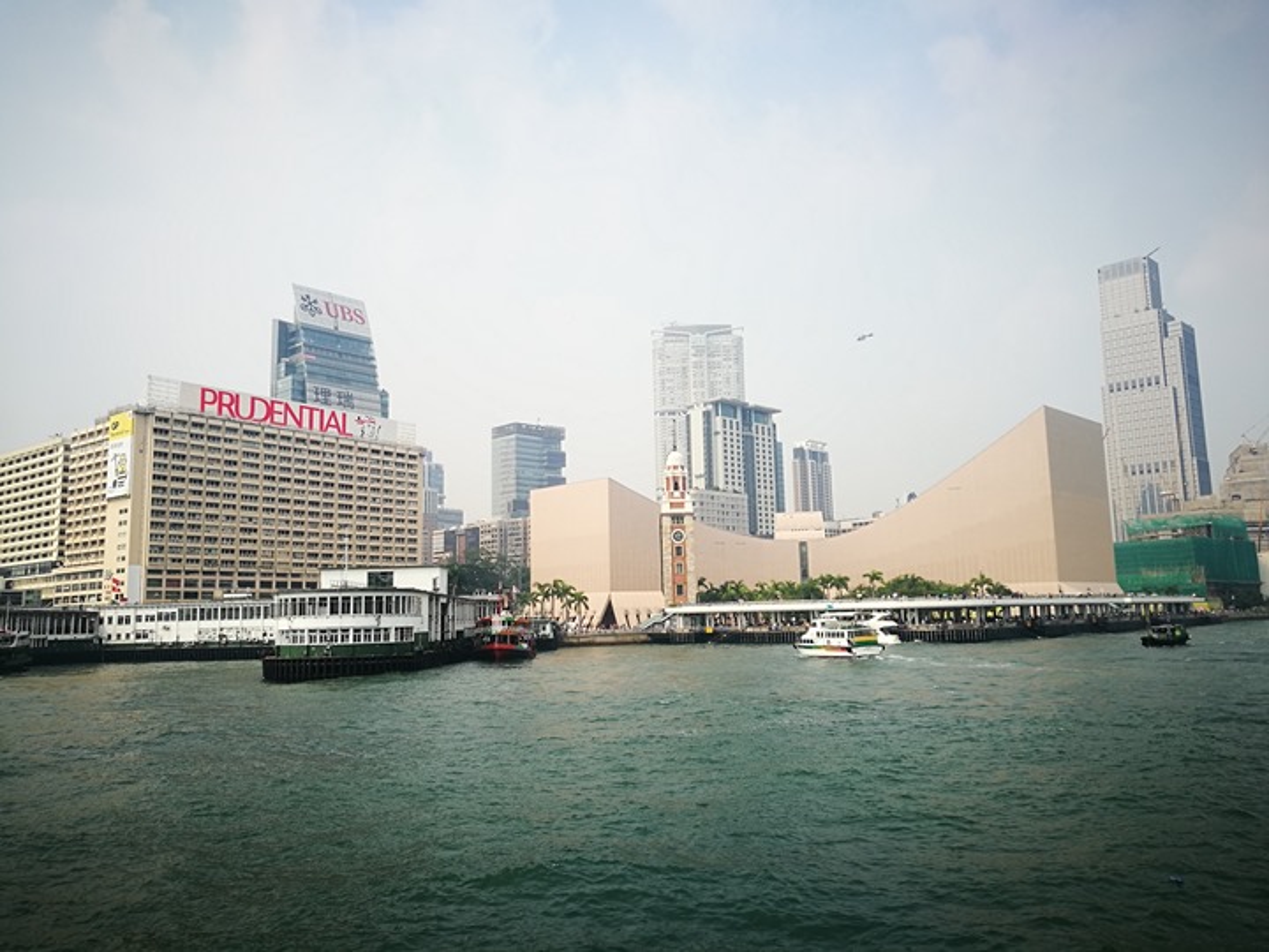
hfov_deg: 65.3
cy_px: 476
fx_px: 990
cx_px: 634
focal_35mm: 27
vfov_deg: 51.4
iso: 50
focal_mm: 4.5
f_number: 2.2
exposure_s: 1/789
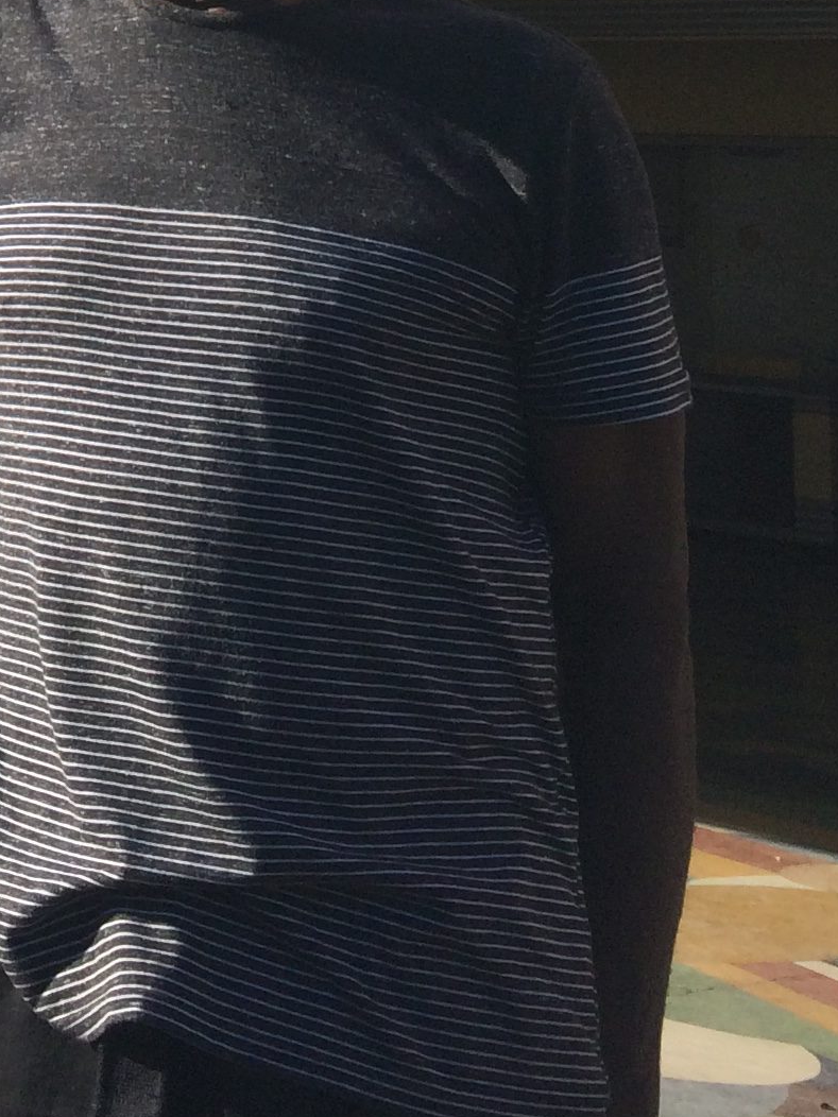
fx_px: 2905
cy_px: -449
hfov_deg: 15.1
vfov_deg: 19.5
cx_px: -440
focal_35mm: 90
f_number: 2.2
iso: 32
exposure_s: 1/1709
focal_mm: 4.15
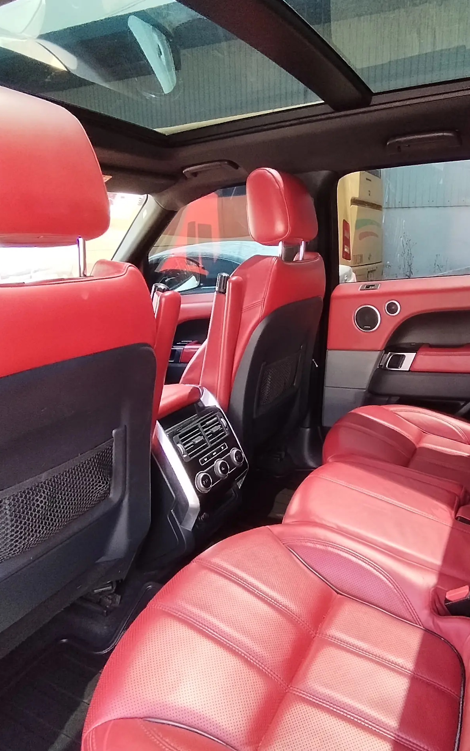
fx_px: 471
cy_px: 369
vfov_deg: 77.1
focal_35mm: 23
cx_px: 317
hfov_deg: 51.9
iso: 122
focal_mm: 1.42
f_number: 2.2
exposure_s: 1/50
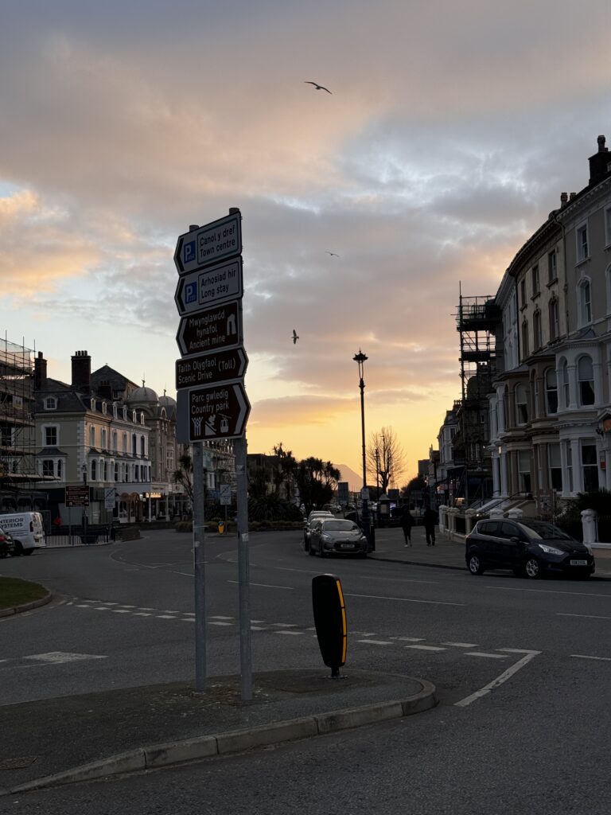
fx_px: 1130
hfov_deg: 30.3
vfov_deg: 39.7
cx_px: 306
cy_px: 408
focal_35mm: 48
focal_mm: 6.76
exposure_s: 1/783
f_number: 1.78
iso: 64
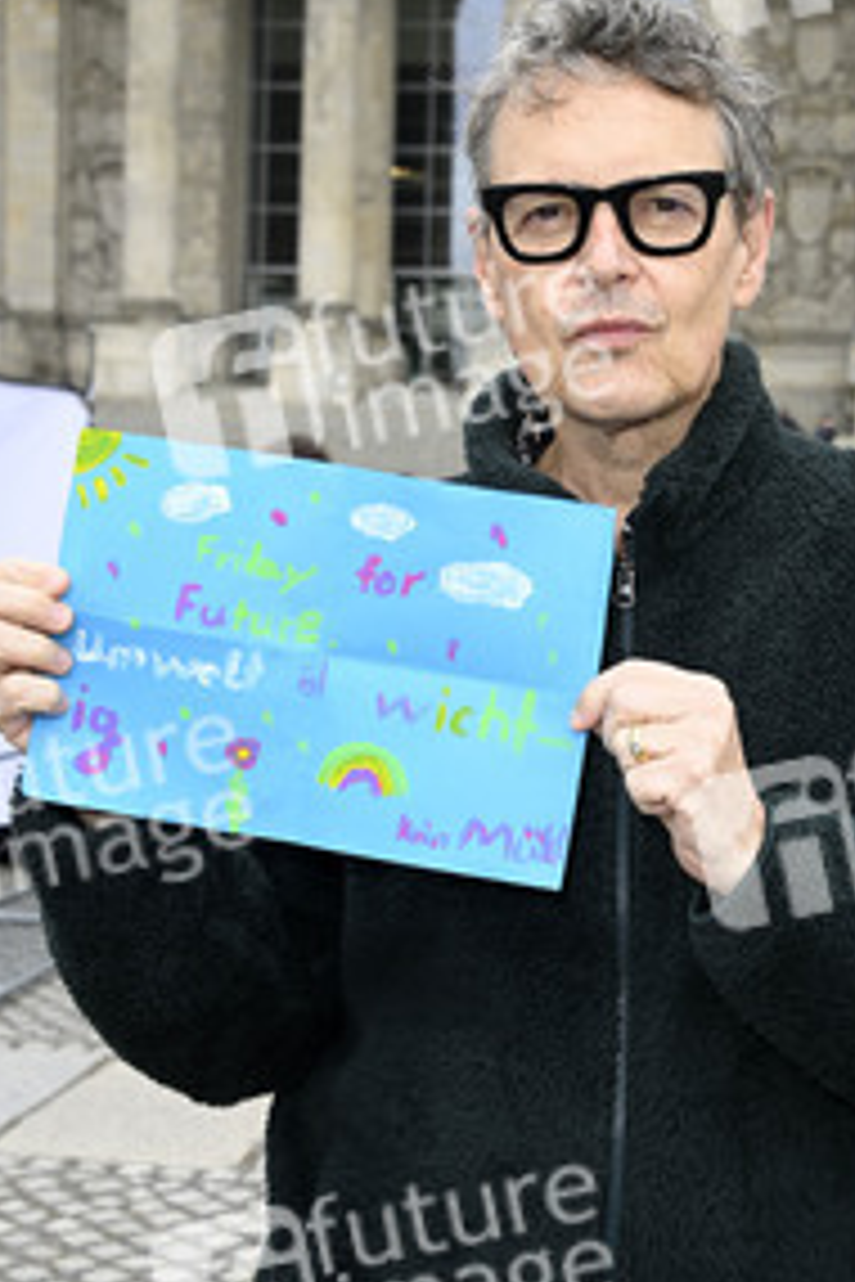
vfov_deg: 31.9
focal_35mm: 63
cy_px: 598
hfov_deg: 21.5
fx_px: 2244
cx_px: 513
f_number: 6.3
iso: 400
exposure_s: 1/250
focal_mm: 45
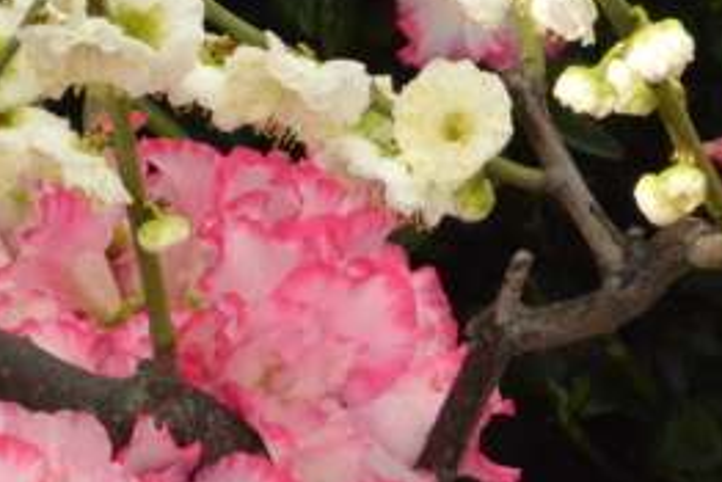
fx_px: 15851
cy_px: 478
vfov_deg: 1.7
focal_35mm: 790
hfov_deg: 2.6
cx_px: -645
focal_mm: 135
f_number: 18
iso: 6400
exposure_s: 1/200
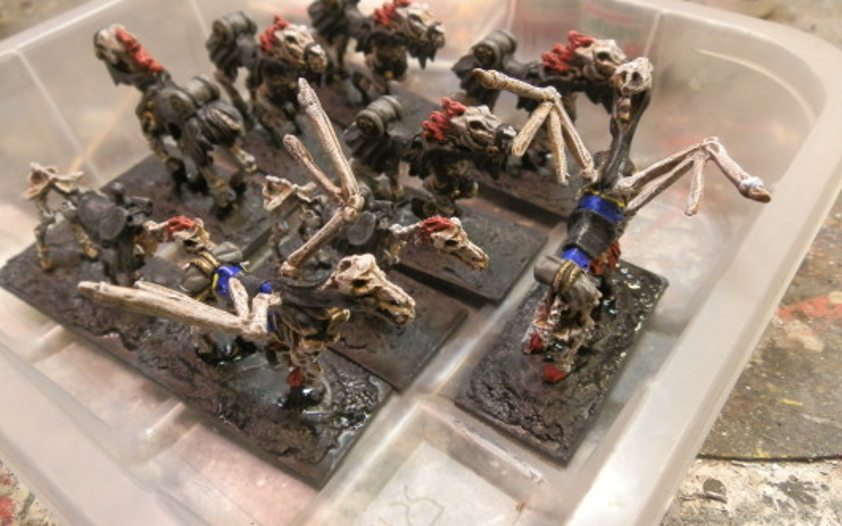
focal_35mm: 30
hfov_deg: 62.9
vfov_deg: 41.7
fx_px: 688
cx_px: 418
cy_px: 222
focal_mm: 5
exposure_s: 1/20
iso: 200
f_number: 3.1
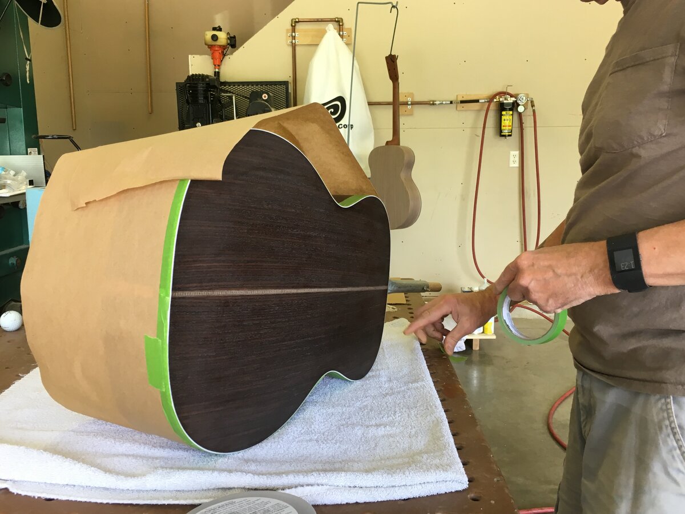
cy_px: 257
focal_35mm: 29
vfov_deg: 48.2
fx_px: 574
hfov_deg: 61.7
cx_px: 342
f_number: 2.2
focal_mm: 4.15
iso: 25
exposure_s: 1/30
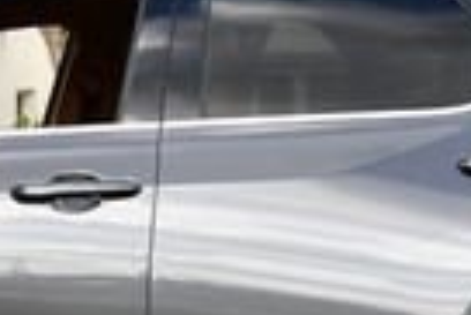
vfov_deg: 6.1
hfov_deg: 9.0
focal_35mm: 226
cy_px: 80
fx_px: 2960
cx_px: 17
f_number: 7.1
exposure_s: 1/250
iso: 200
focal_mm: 24
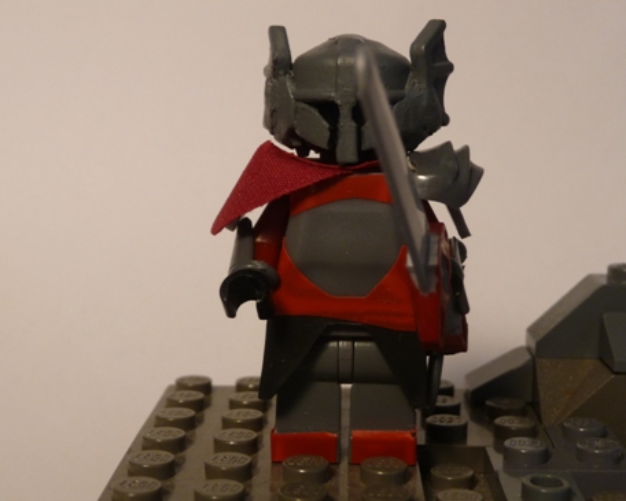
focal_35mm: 57
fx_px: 1056
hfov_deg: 33.0
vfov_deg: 26.7
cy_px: 262
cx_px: 316
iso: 160
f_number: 4.2
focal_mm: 8.5
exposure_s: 1/40
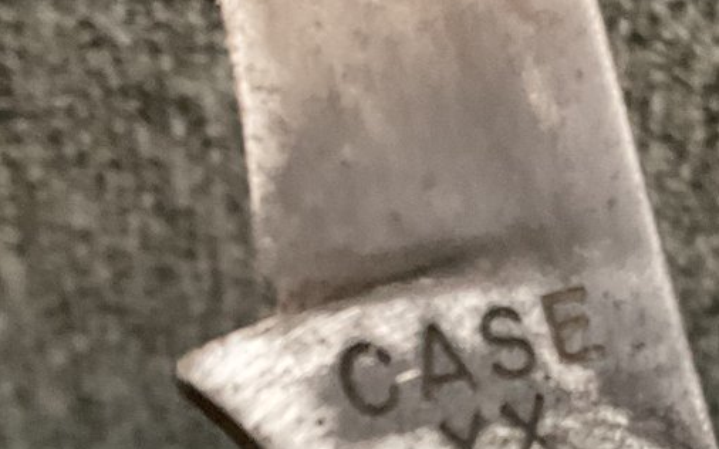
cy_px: 522
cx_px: 481
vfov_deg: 13.8
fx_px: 1802
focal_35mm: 92
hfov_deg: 22.5
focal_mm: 3
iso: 400
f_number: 1.8
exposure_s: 1/30
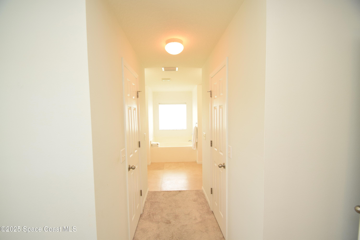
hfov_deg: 100.4
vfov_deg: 77.3
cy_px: 120
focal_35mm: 15
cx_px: 180
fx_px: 150
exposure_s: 1/125
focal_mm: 10
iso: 560
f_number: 5.6
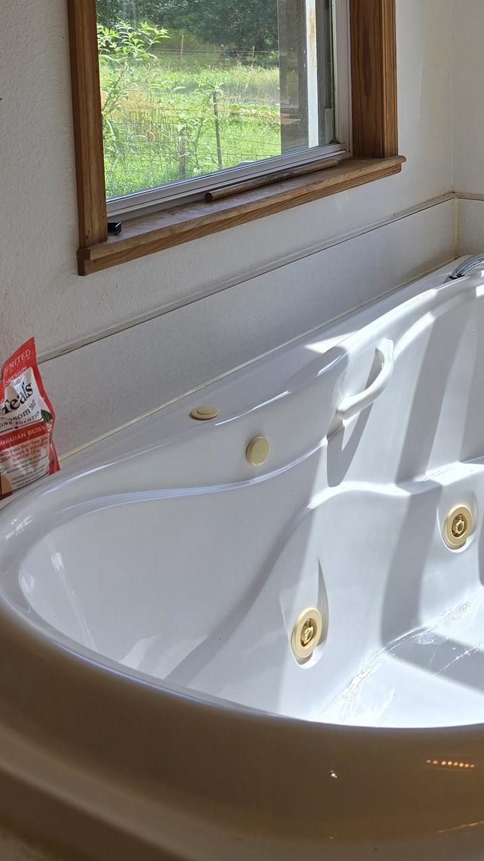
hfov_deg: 24.6
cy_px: 86
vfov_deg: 41.1
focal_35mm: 46
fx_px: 1049
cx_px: 500
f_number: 1.7
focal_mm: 6.3
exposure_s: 1/138
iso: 12
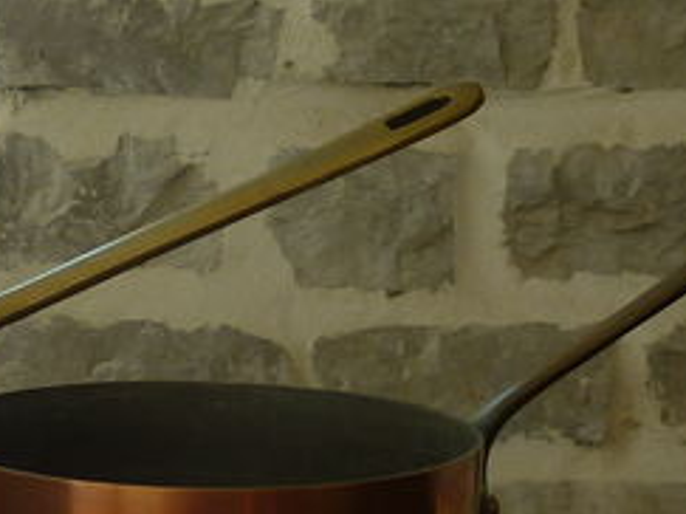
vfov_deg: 10.9
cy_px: 311
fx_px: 2694
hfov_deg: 14.1
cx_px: -119
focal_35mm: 136
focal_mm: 5.5
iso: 80
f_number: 2.8
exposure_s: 1/125
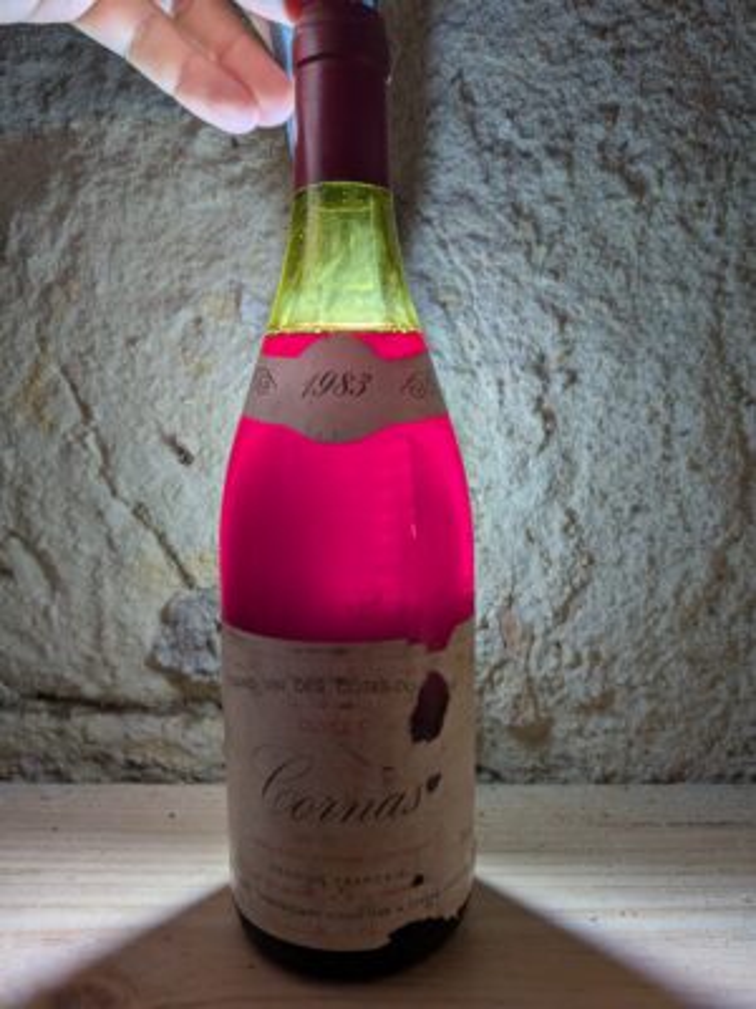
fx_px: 699
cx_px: 378
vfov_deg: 71.6
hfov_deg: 56.8
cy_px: 504
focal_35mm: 24
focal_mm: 6.9
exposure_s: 1/126
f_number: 1.68
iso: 20
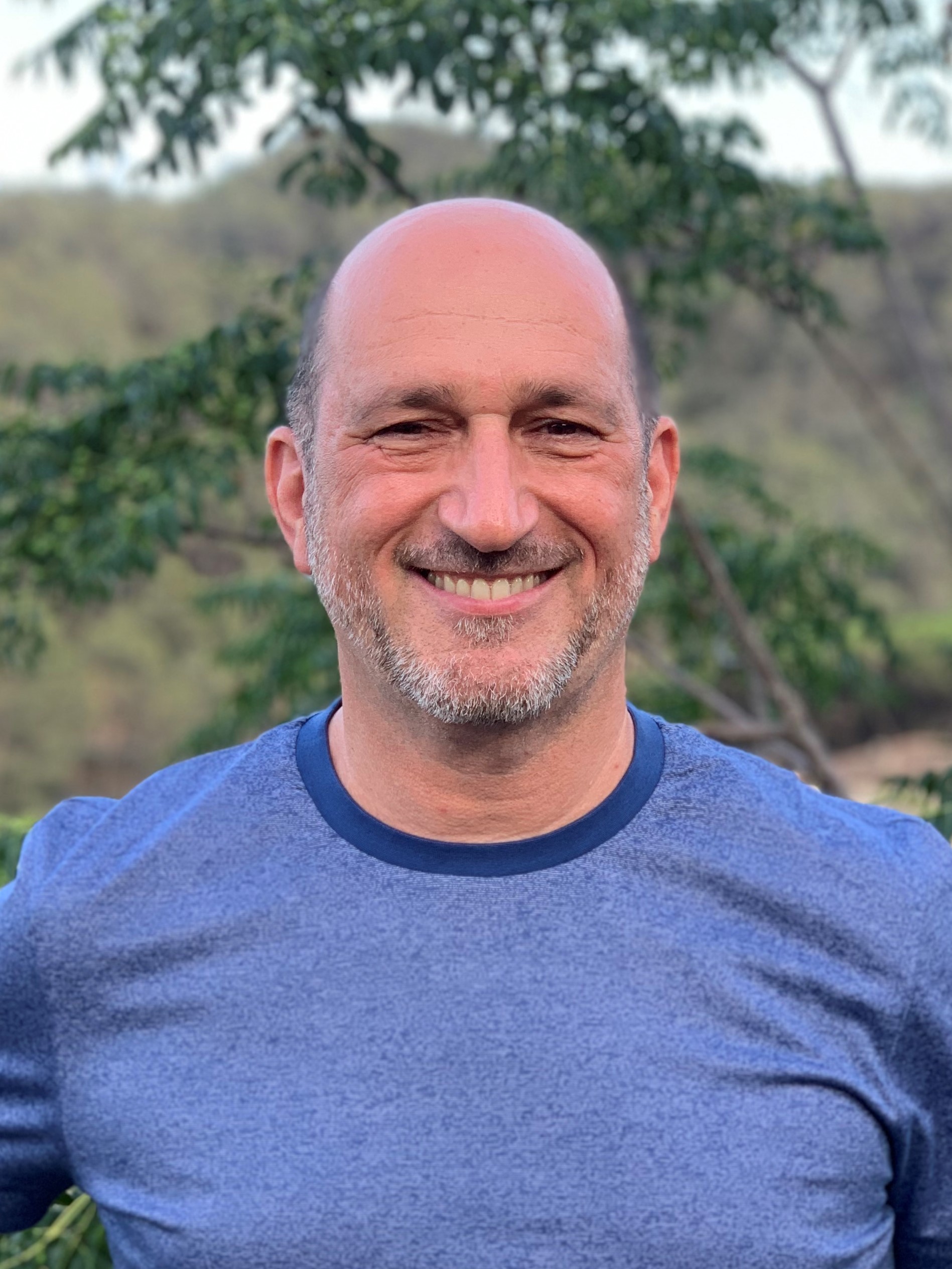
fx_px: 1906
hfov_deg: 28.0
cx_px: 476
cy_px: 634
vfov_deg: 36.8
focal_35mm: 52
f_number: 2.4
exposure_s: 1/122
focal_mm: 6
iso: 32
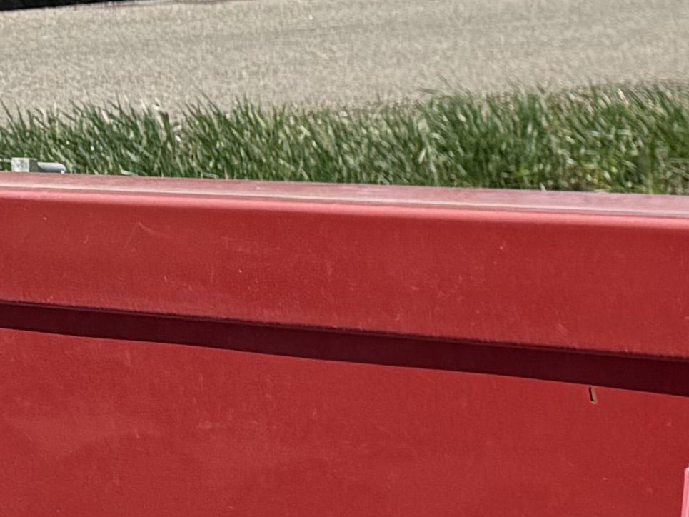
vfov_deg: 10.3
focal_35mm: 142
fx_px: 2827
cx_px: 1988
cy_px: 593
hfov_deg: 10.4
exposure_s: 1/3425
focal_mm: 6.76
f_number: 1.78
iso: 80
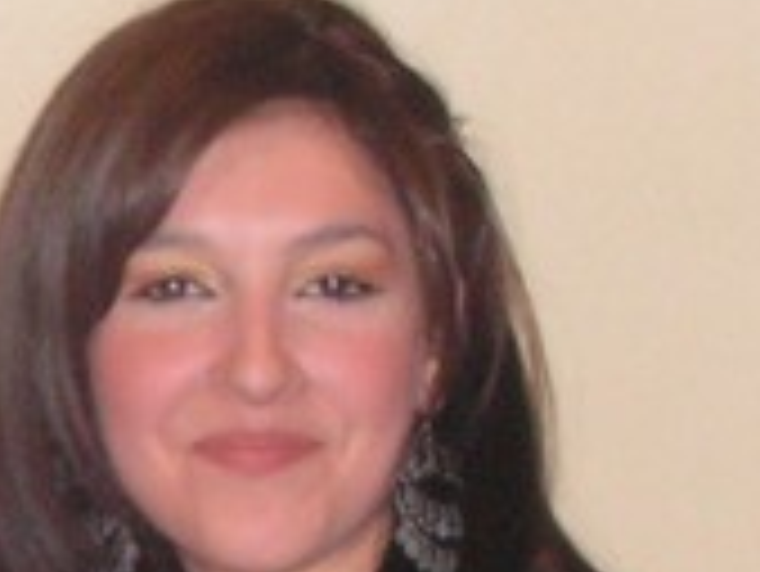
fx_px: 6328
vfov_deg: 5.1
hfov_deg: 6.8
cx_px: -382
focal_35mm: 288
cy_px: 820
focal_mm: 10.2
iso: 200
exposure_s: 1/60
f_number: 3.3
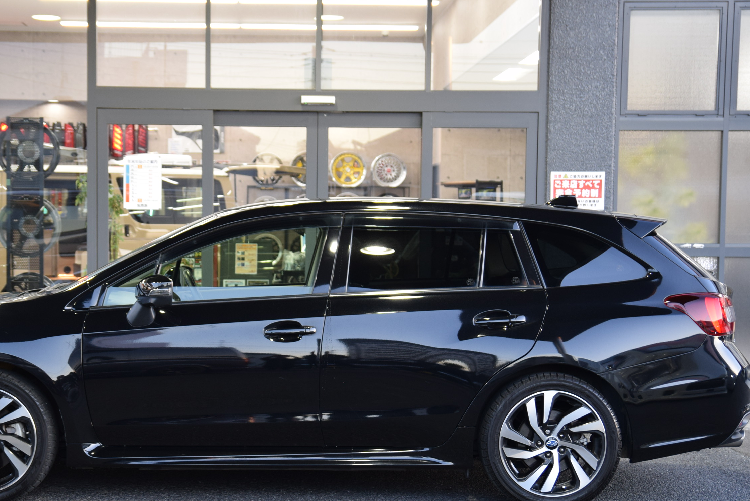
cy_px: 314
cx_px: 279
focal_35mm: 72
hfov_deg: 27.9
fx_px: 1501
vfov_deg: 18.9
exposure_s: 1/80
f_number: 4.5
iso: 400
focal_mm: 36
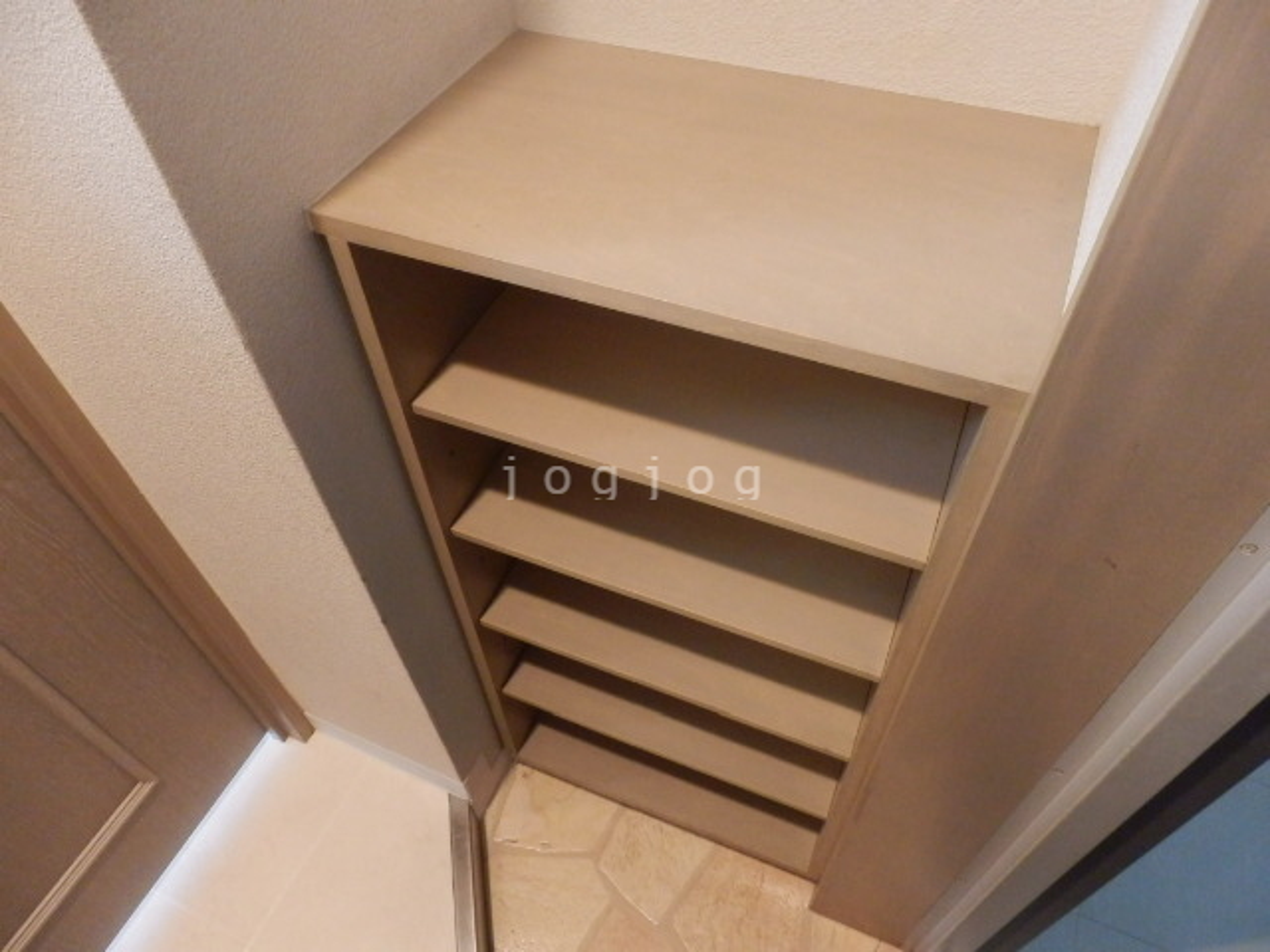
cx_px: 635
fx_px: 881
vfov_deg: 56.8
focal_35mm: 24
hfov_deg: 71.6
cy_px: 476
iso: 800
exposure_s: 1/25
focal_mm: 4.2
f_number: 3
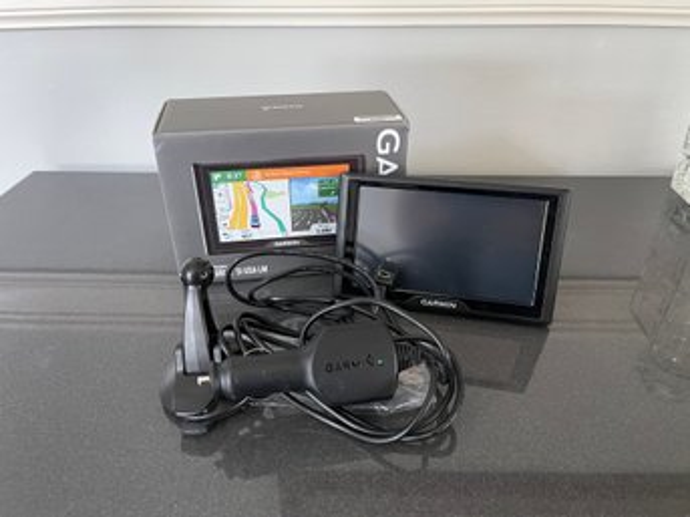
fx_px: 498
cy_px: 258
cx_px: 345
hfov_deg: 69.4
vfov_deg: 54.9
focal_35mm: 25
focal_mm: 5.1
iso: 500
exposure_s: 1/56
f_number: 1.6
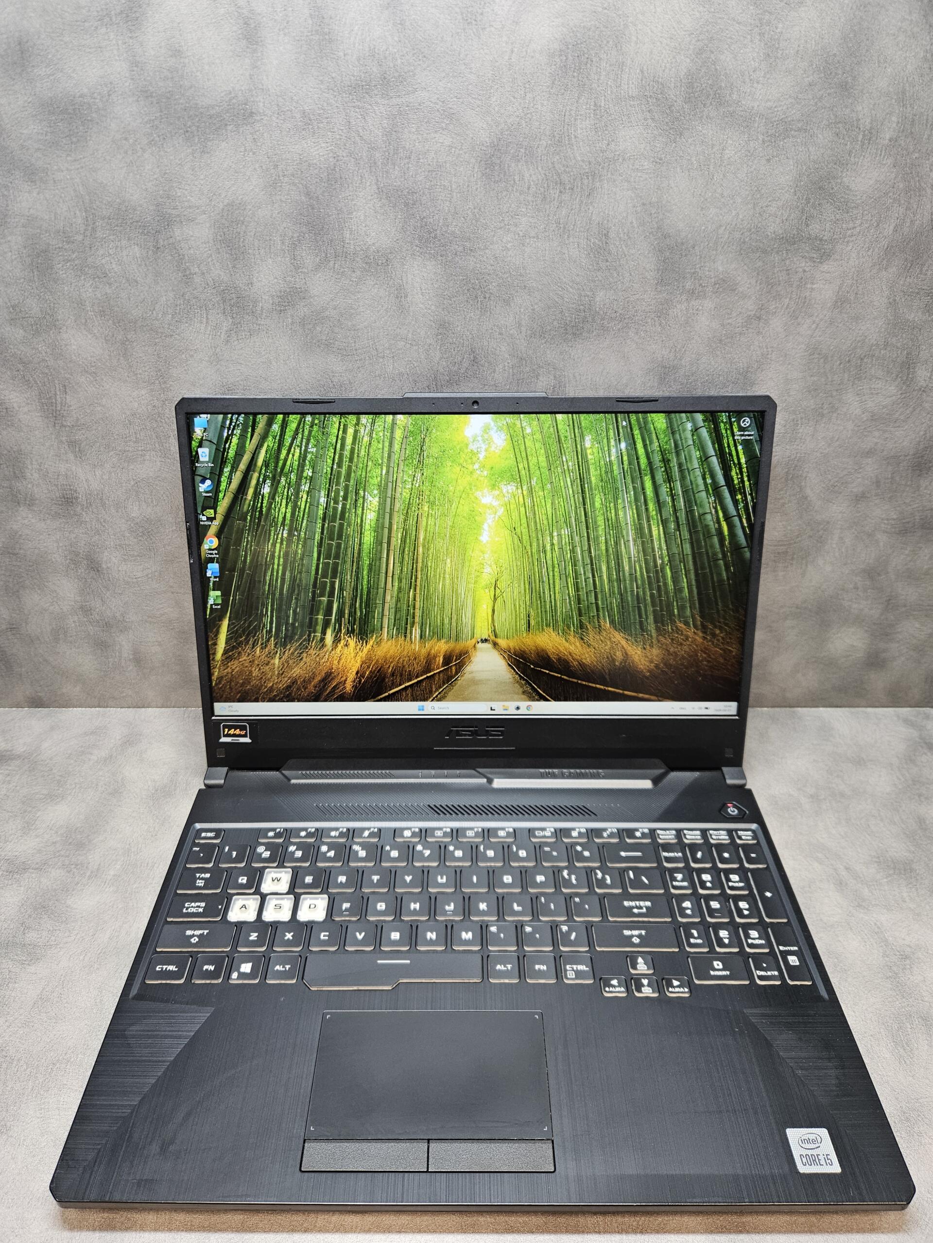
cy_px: 622
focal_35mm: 23
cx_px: 466
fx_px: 827
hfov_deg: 58.9
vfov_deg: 73.9
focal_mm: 5.4
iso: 200
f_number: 1.8
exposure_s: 1/100
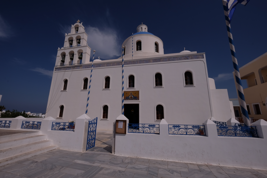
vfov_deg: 77.3
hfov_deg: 100.4
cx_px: 134
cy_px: 89
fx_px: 111
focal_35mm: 15
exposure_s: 1/400
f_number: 20
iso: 200
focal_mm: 10
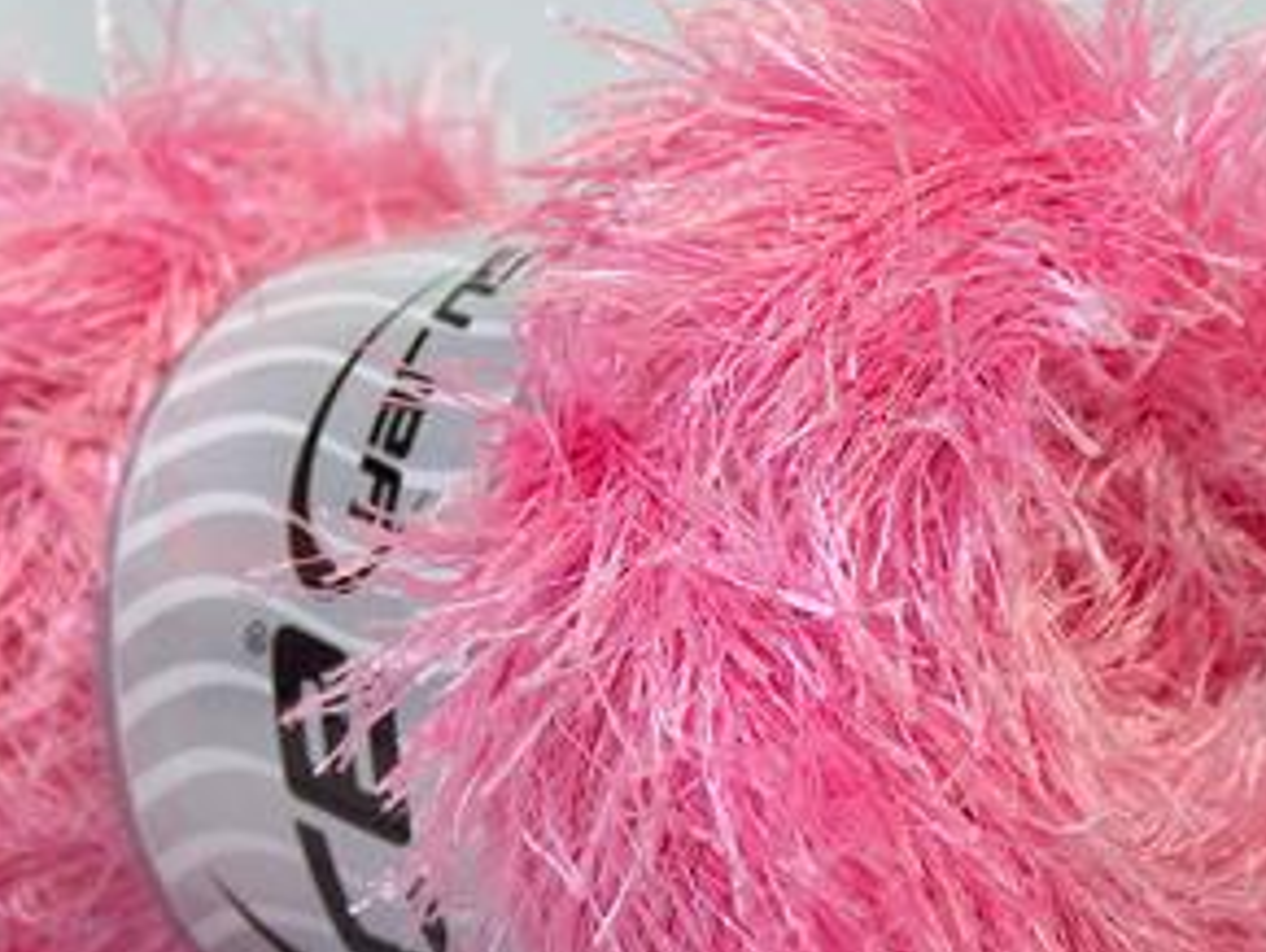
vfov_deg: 12.8
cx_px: 581
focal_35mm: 116
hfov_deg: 17.0
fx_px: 4246
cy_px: 596
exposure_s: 1/36.8
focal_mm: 17.25
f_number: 2.9
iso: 200
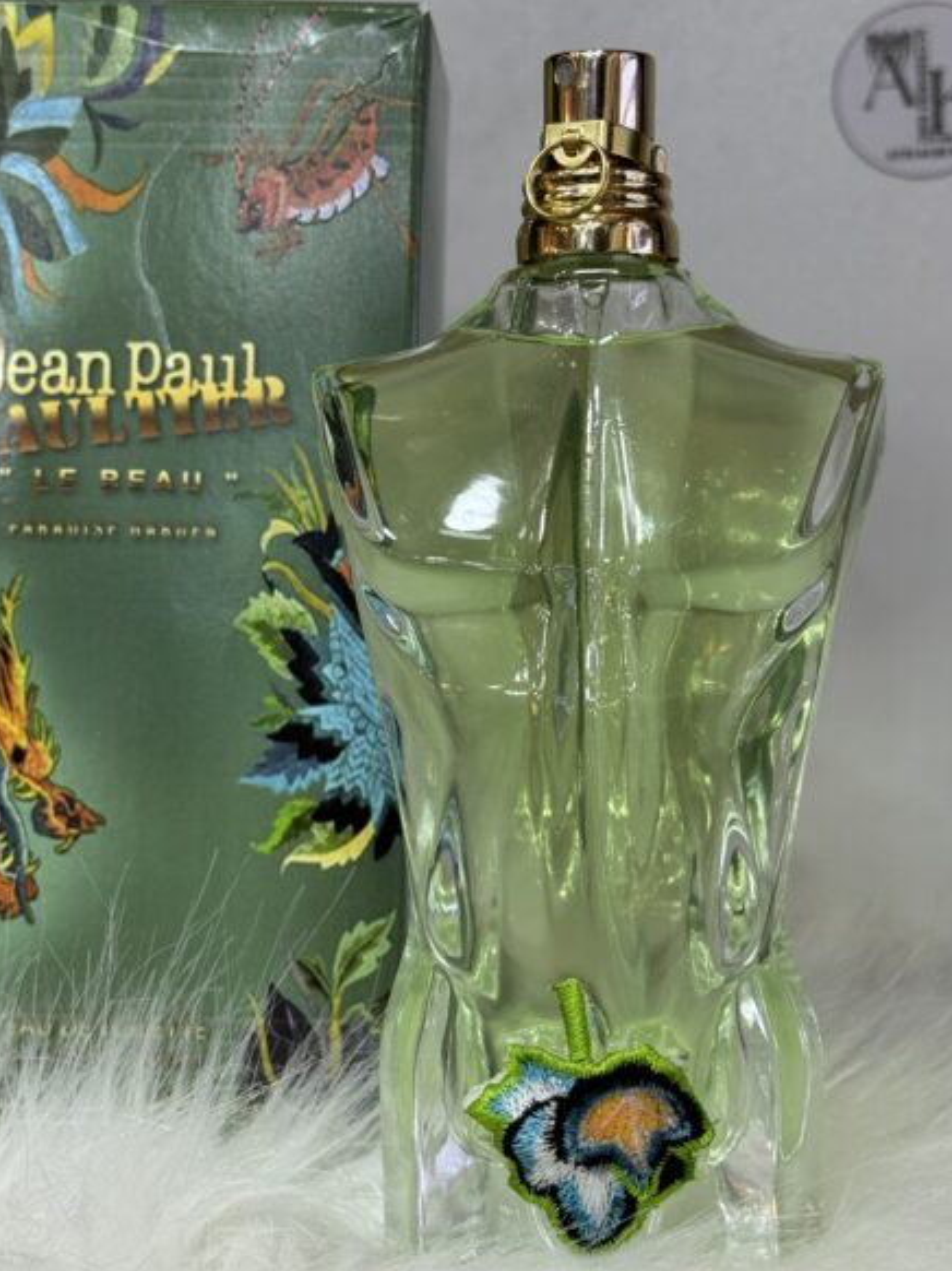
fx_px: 2422
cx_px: 424
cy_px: 609
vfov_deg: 29.4
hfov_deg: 22.2
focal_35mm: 66
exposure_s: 1/100
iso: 80
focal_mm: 6.76
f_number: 1.78
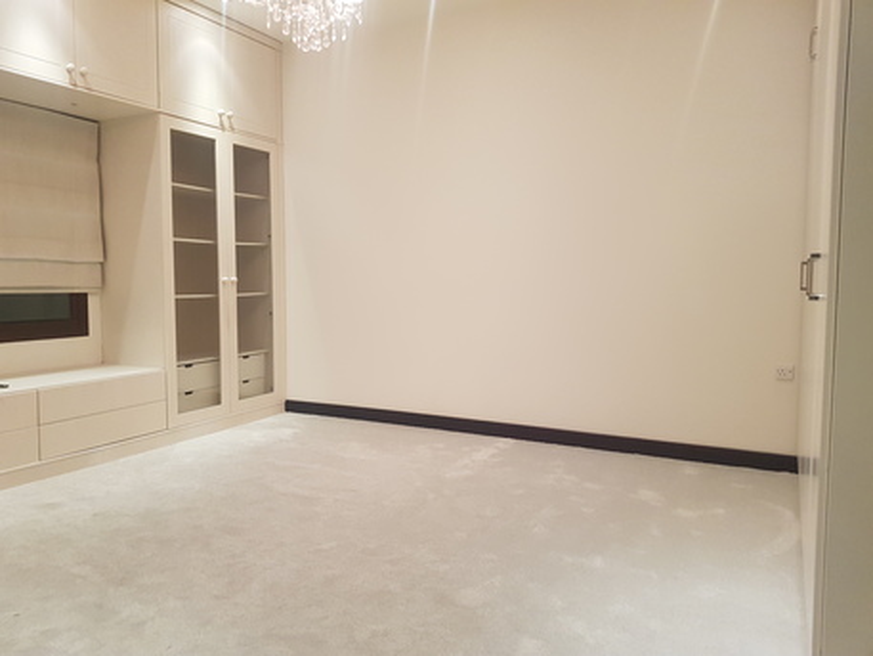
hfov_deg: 67.3
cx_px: 436
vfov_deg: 53.1
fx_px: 656
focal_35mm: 26
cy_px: 328
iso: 200
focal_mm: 4.2
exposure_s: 1/50
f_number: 1.7
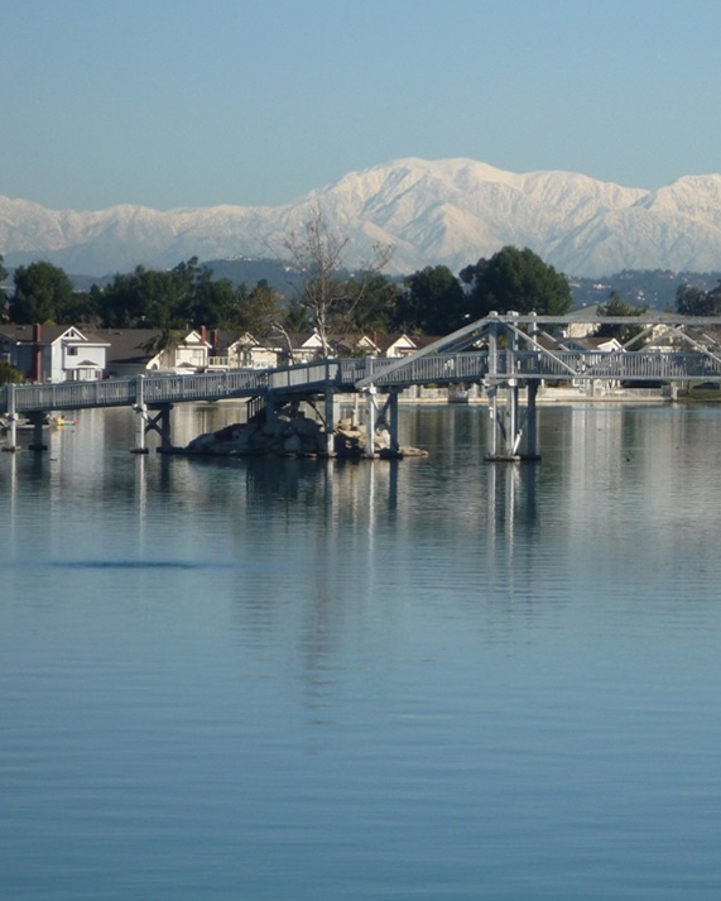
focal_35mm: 197
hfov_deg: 7.8
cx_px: 717
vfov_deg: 9.8
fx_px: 5251
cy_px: 361
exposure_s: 1/640
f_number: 5.8
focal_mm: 20.8
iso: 100
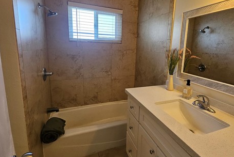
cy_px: 68
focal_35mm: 19
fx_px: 124
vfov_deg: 64.4
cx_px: 131
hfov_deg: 86.5
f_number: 2.2
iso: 160
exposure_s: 1/60
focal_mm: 1.74
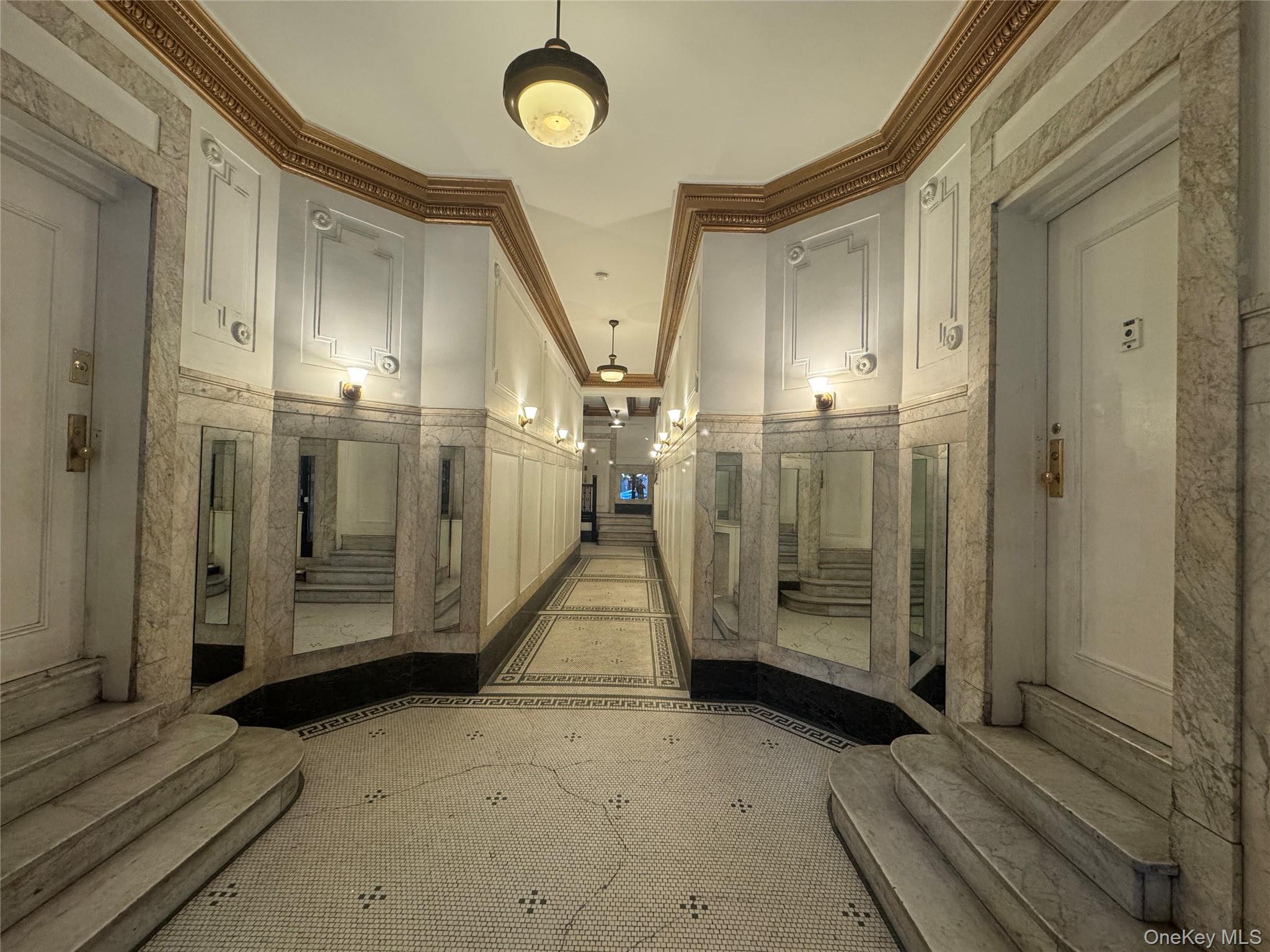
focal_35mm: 14
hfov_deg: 102.1
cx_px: 635
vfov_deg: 85.7
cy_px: 476
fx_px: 514
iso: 250
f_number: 2.2
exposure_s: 1/60
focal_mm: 2.22
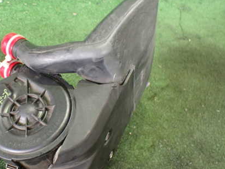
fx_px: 286
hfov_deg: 41.9
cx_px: 63
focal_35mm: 44
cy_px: 91
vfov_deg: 32.9
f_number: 2.3
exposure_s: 1/50
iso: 800
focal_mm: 5.4
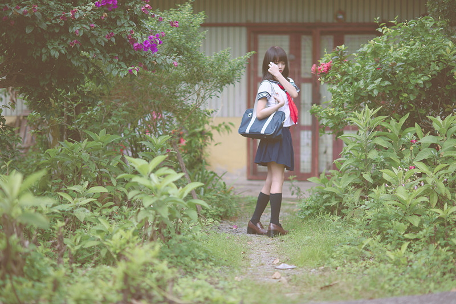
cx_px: 228
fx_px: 1076
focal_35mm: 85
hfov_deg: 23.9
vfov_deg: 16.1
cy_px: 152
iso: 100
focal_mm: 85
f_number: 1.6
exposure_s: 1/2000
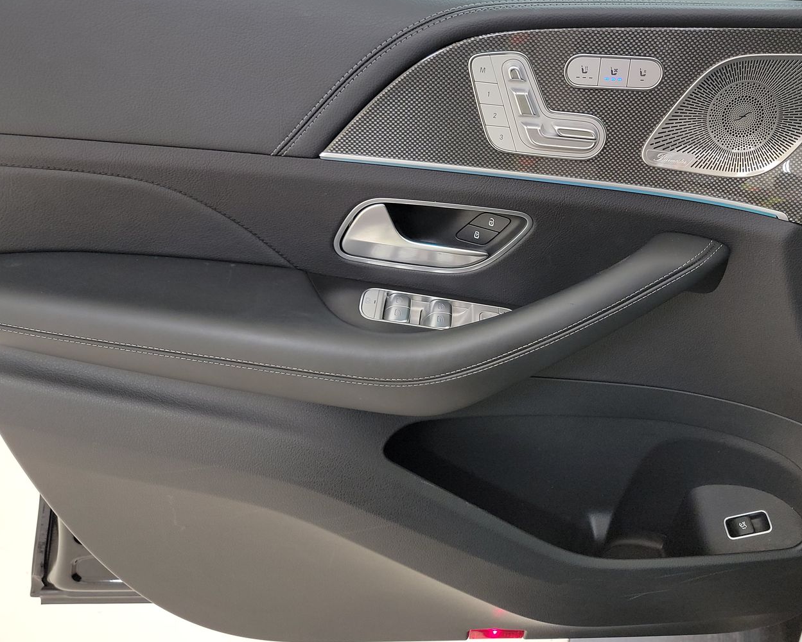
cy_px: 278
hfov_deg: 58.3
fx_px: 712
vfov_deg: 48.4
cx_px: 478
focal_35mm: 30
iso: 159
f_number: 1.8
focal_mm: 6.7
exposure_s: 1/59
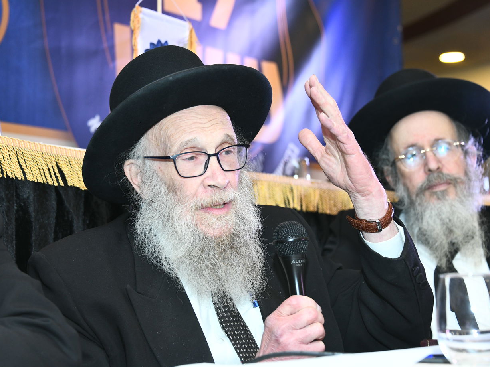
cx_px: 219
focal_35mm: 79
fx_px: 1118
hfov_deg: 24.7
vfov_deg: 18.7
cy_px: 182
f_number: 5.6
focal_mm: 72
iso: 1600
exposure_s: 1/200
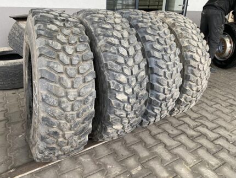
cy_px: 89
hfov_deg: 67.3
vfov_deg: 53.1
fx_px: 177
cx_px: 118
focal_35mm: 26
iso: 80
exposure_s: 1/50
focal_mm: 4.25
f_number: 1.8
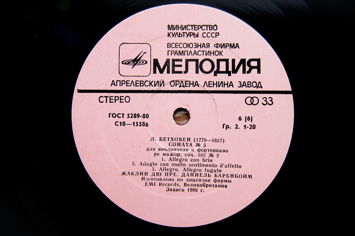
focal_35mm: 52
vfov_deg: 25.7
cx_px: 178
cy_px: 118
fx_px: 517
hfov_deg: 37.9
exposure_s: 1/60
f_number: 4
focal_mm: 35
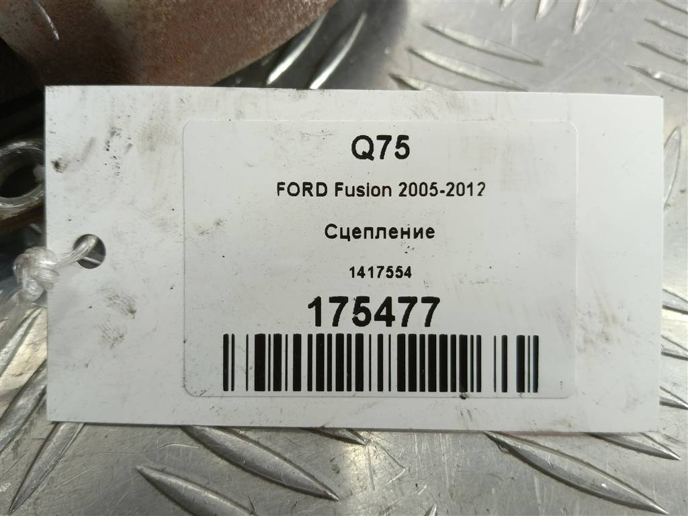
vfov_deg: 51.4
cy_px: 258
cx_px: 344
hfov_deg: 65.3
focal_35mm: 27
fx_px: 537
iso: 111
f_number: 1.6
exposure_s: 1/50
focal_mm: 4.11
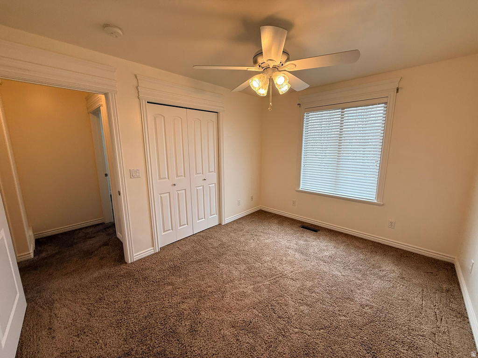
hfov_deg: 102.1
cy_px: 179
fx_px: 193
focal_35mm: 14
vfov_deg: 85.7
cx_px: 239
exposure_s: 1/120
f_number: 2.2
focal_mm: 2.22
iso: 64
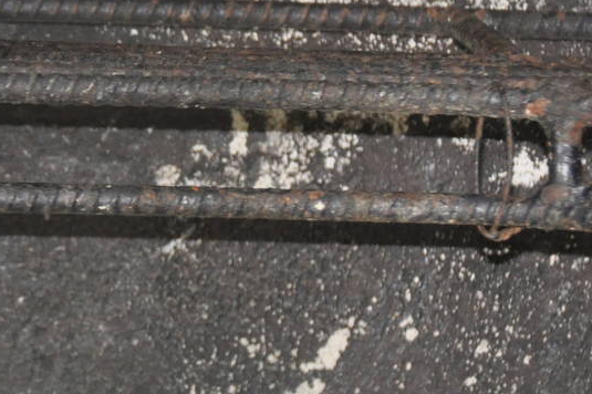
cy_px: -89
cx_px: -276
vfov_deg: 2.4
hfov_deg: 3.7
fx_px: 9211
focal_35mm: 560
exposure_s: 1/60
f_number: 5.6
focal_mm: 125
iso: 1000
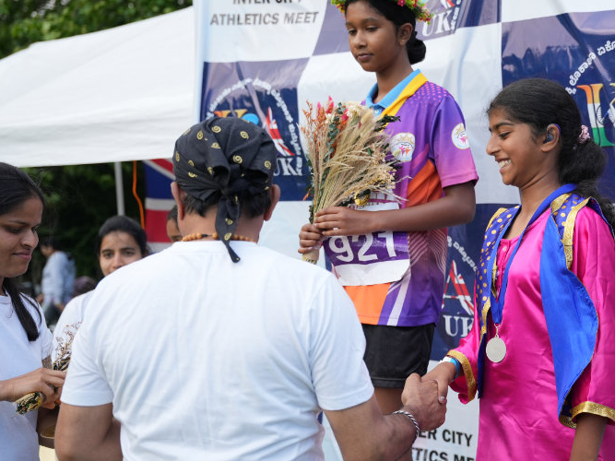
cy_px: 237
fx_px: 1018
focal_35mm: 57
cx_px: 437
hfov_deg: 33.1
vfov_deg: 25.5
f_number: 2.8
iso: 250
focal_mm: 38.9
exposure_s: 1/800
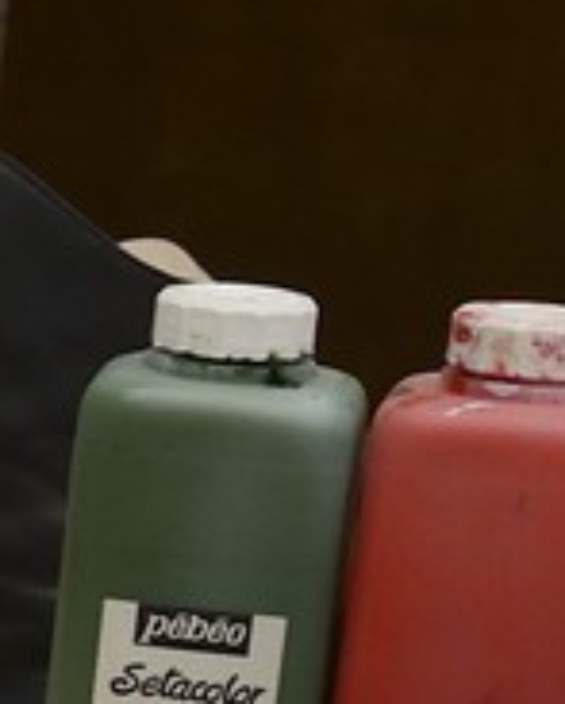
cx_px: -2310
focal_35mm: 221
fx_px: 4608
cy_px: 608
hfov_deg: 5.3
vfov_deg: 8.7
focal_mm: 27
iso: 1250
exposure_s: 1/80
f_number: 4.5
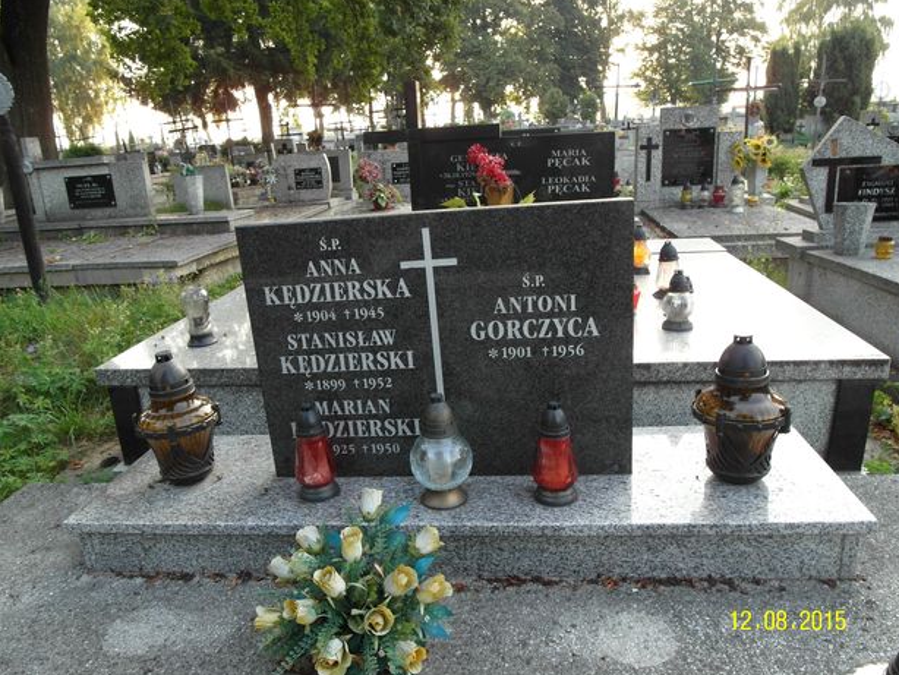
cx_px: 444
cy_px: 343
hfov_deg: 69.4
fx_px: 650
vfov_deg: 54.9
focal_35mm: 25
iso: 100
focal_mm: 5.2
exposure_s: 1/60
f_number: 3.4
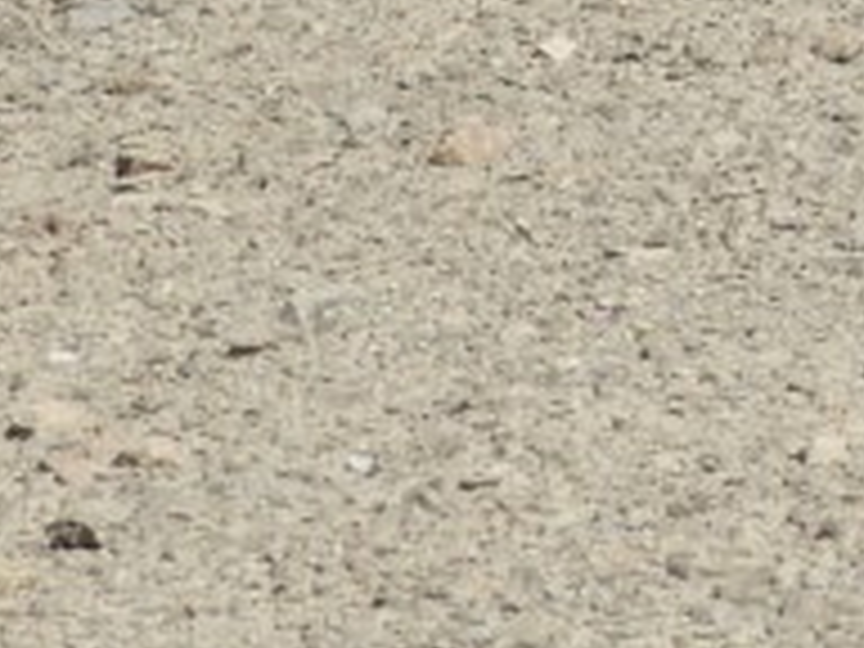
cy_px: -1728
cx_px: 1548
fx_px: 9360
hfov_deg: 5.2
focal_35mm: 375
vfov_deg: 3.8
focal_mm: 9
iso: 100
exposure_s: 1/1250
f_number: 4
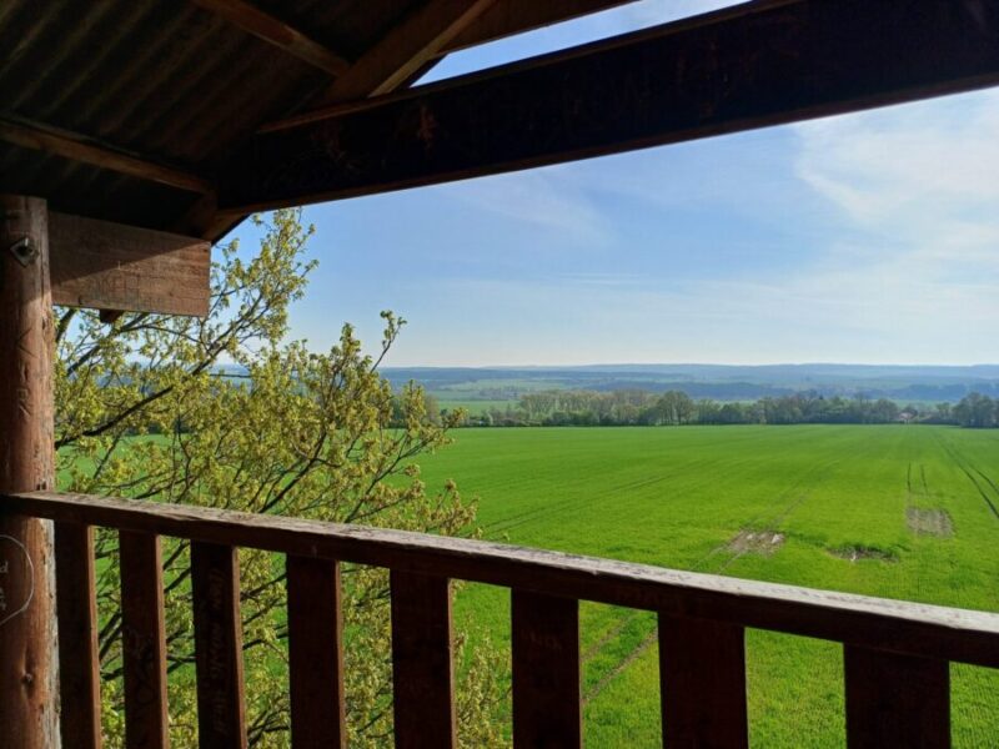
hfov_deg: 69.4
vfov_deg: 54.9
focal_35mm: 25
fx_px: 721
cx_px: 500
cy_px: 374
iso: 50
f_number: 1.8
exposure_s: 1/1565
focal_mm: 4.65
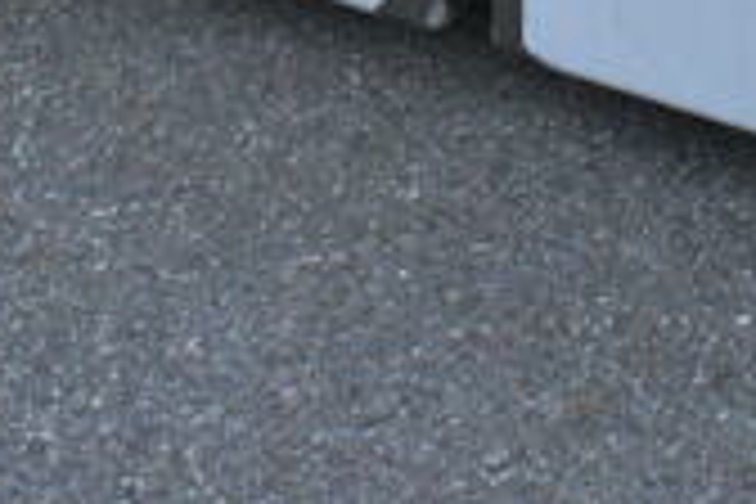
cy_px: -396
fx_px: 2058
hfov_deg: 20.2
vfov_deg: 12.7
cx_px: 734
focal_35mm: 98
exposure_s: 1/800
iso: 6400
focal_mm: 18
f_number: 14
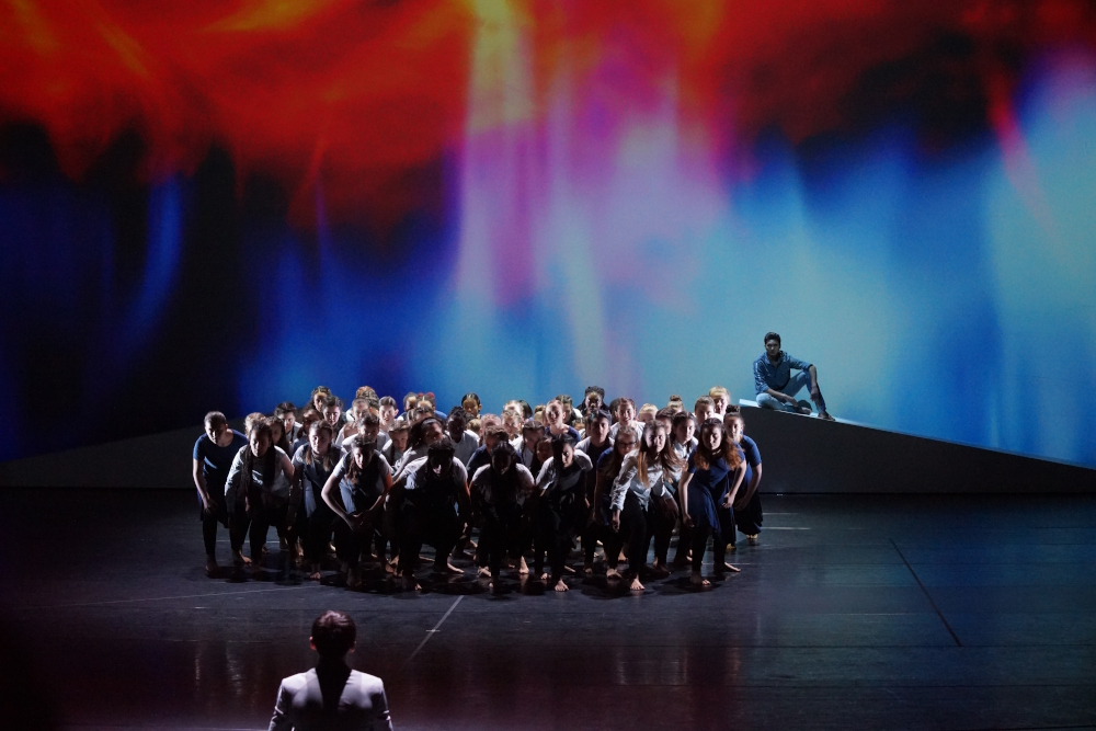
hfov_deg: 25.4
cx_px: 548
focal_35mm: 80
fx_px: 2436
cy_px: 366
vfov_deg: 17.1
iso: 6400
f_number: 5.6
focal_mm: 80
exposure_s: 1/80
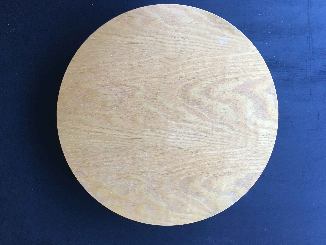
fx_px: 273
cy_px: 122
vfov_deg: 48.2
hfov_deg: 61.7
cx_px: 163
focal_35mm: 29
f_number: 2.2
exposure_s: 1/33
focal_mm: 4.15
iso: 80
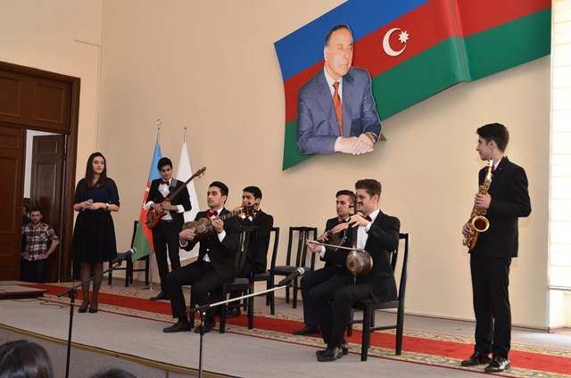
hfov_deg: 42.4
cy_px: 189
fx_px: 736
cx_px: 286
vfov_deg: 28.8
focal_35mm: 46
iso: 1100
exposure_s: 1/125
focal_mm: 31
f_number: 8
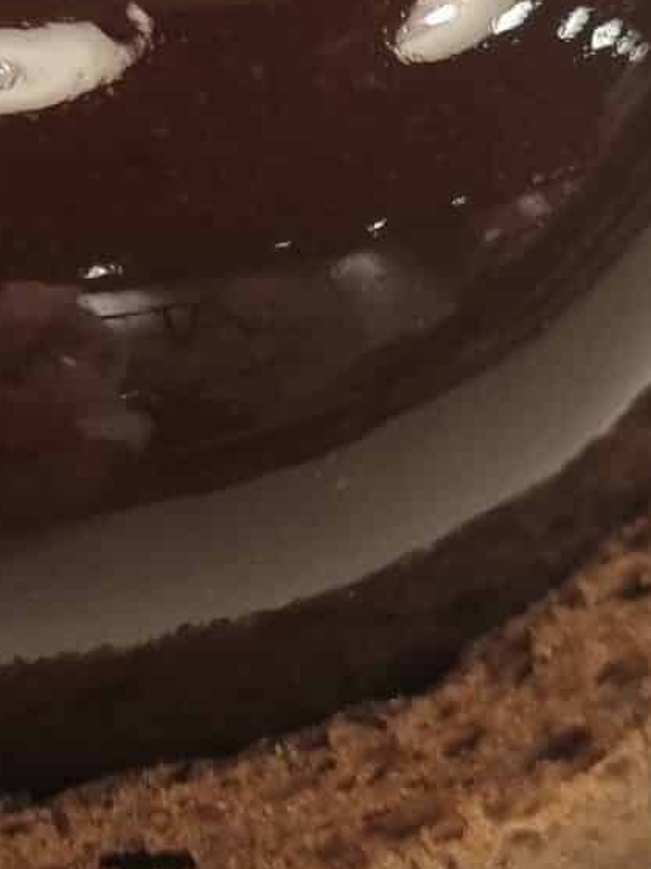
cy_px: 179
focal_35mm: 119
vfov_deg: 16.4
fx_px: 2985
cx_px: -73
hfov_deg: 12.2
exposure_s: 1/100
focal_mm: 5.4
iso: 80
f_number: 1.8
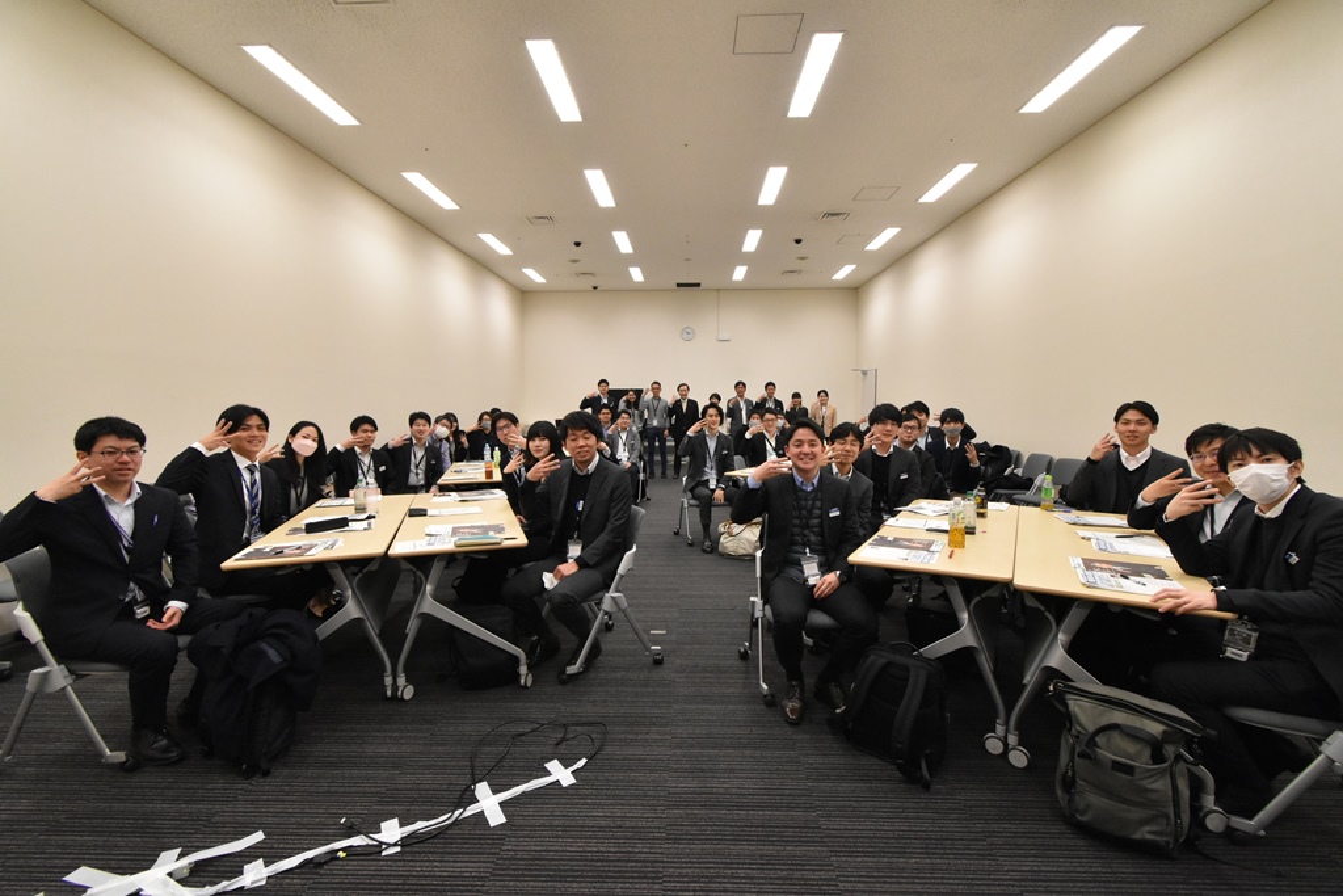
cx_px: 672
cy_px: 448
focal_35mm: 15
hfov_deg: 100.4
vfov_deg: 77.3
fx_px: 560
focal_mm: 10
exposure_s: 1/160
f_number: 6.3
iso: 3200
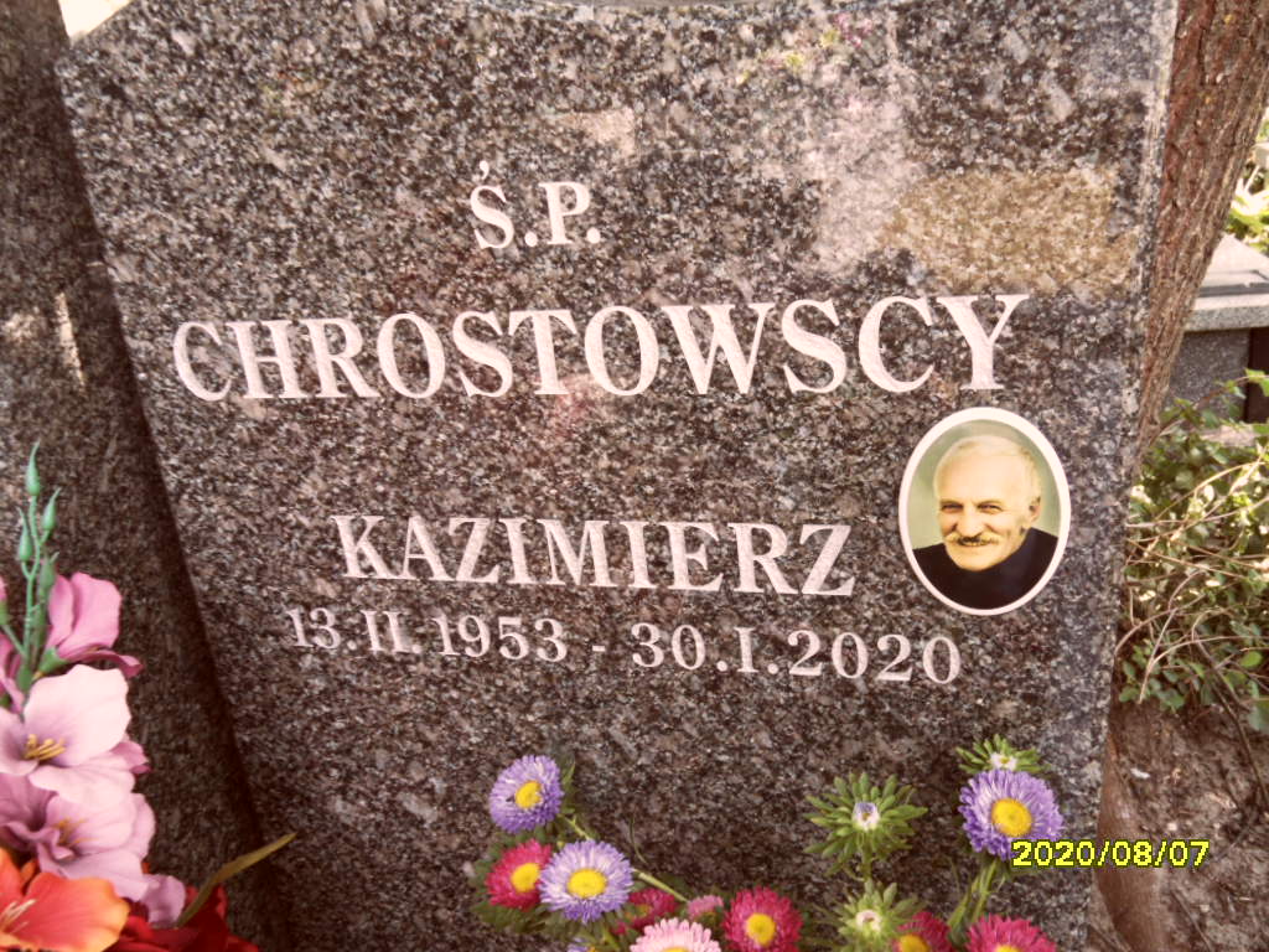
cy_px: 476
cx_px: 634
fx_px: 1173
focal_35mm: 32
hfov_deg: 56.8
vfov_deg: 44.2
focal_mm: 5.3
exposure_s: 1/45
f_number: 3.4
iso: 100
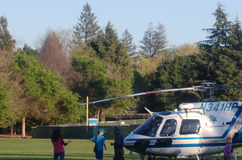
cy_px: 61
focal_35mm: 179
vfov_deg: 7.6
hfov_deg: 11.4
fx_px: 1203
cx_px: 213
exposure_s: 1/250
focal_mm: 55
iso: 200
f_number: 8
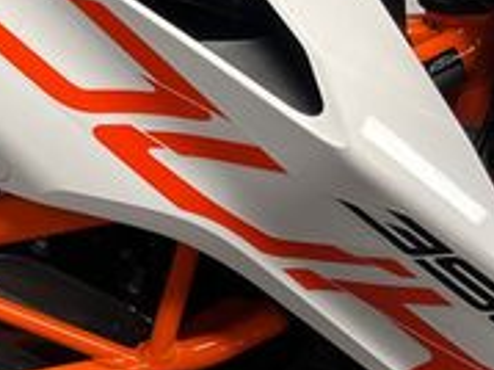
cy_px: -39
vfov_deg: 15.4
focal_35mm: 93
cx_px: -331
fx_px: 1326
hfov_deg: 17.9
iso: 125
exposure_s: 1/100
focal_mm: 5.1
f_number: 1.6
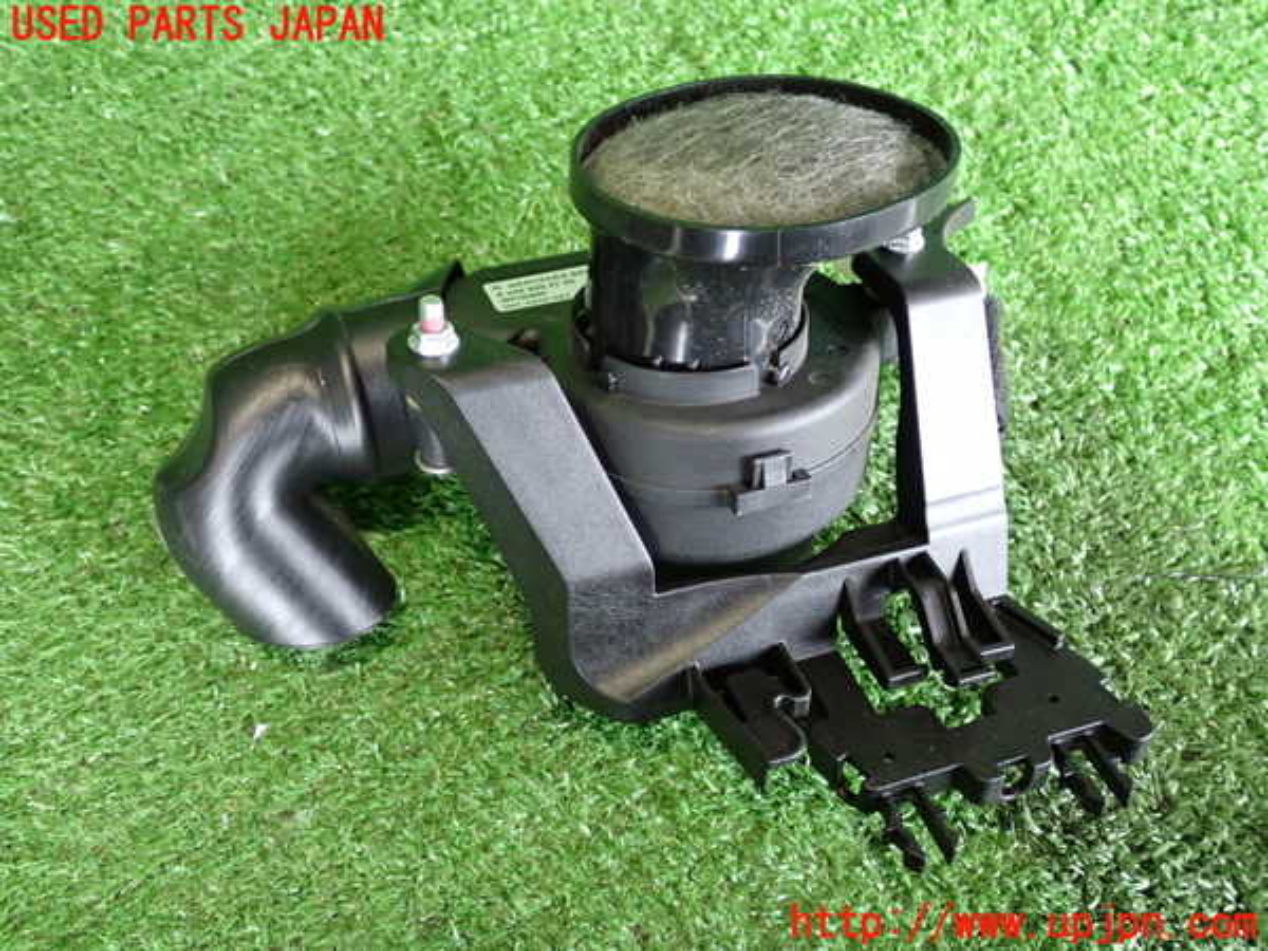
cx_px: 634
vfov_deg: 39.7
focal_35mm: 36
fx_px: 1319
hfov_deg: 51.4
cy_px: 476
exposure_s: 1/30
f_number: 2.5
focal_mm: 6.37
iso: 800
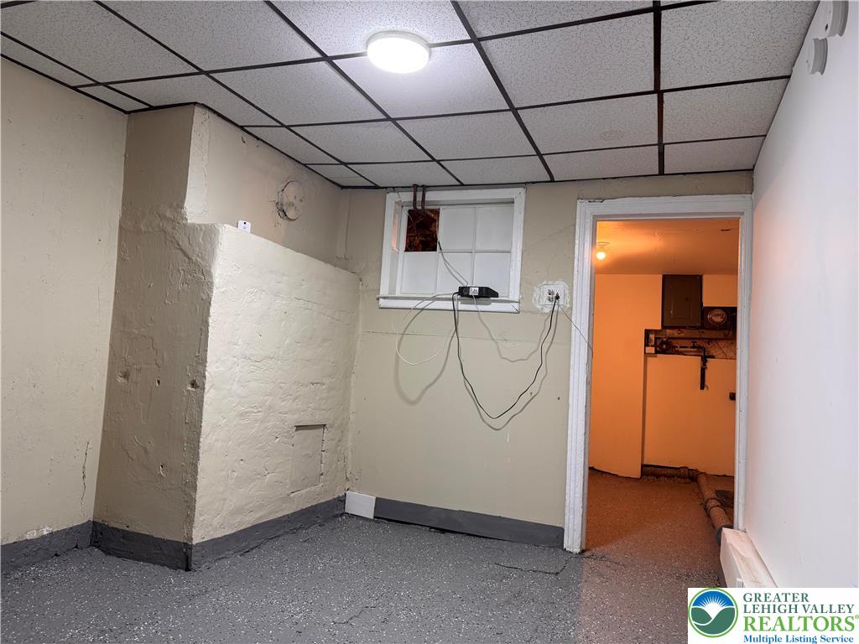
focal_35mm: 24
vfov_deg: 56.8
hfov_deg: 71.6
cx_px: 430
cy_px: 322
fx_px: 596
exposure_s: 1/120
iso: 200
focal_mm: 6.76
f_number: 1.78
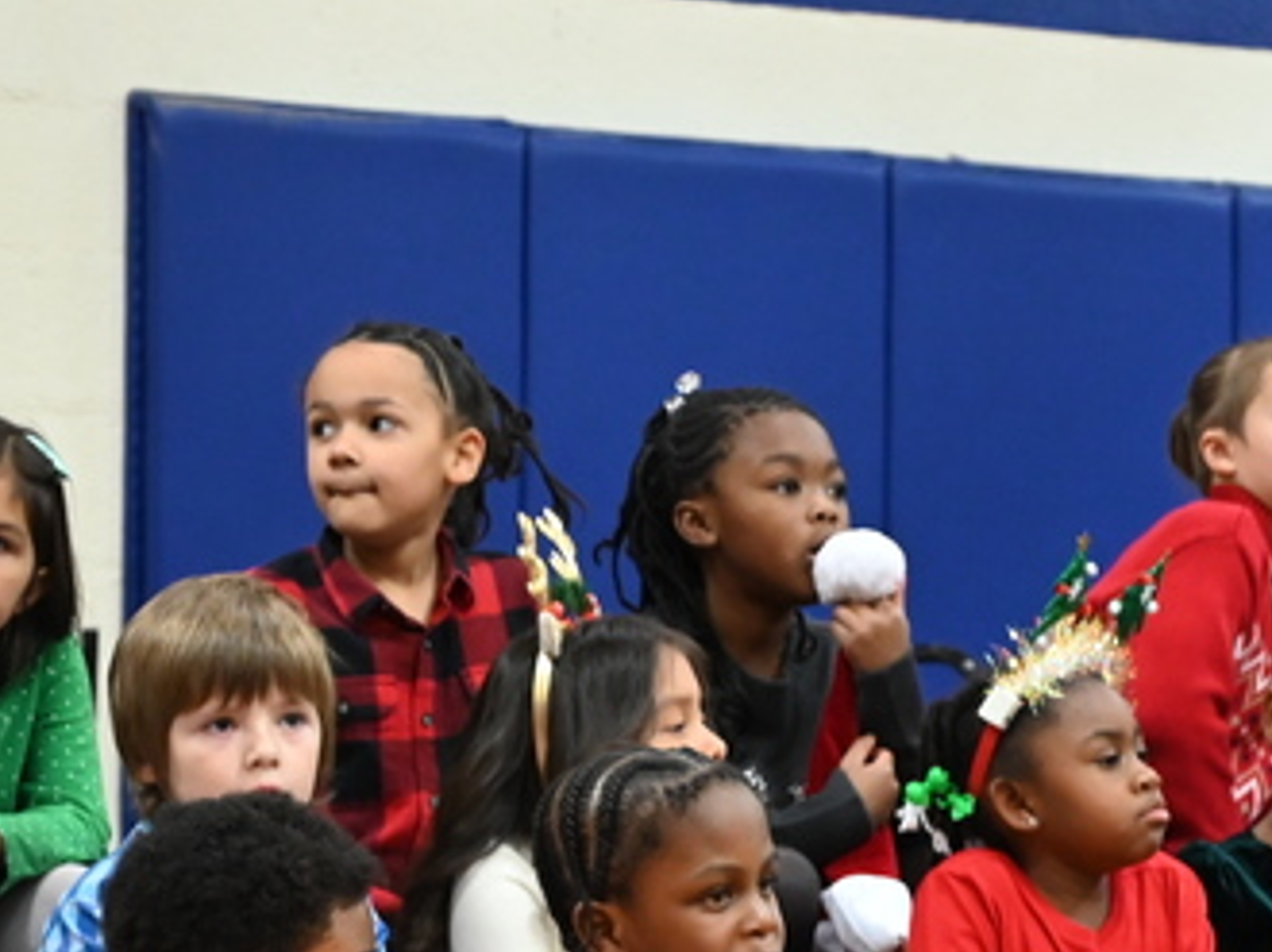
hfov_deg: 9.4
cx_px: 1149
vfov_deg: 7.0
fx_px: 7674
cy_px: 1278
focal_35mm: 209
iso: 3200
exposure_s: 1/125
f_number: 4
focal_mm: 70
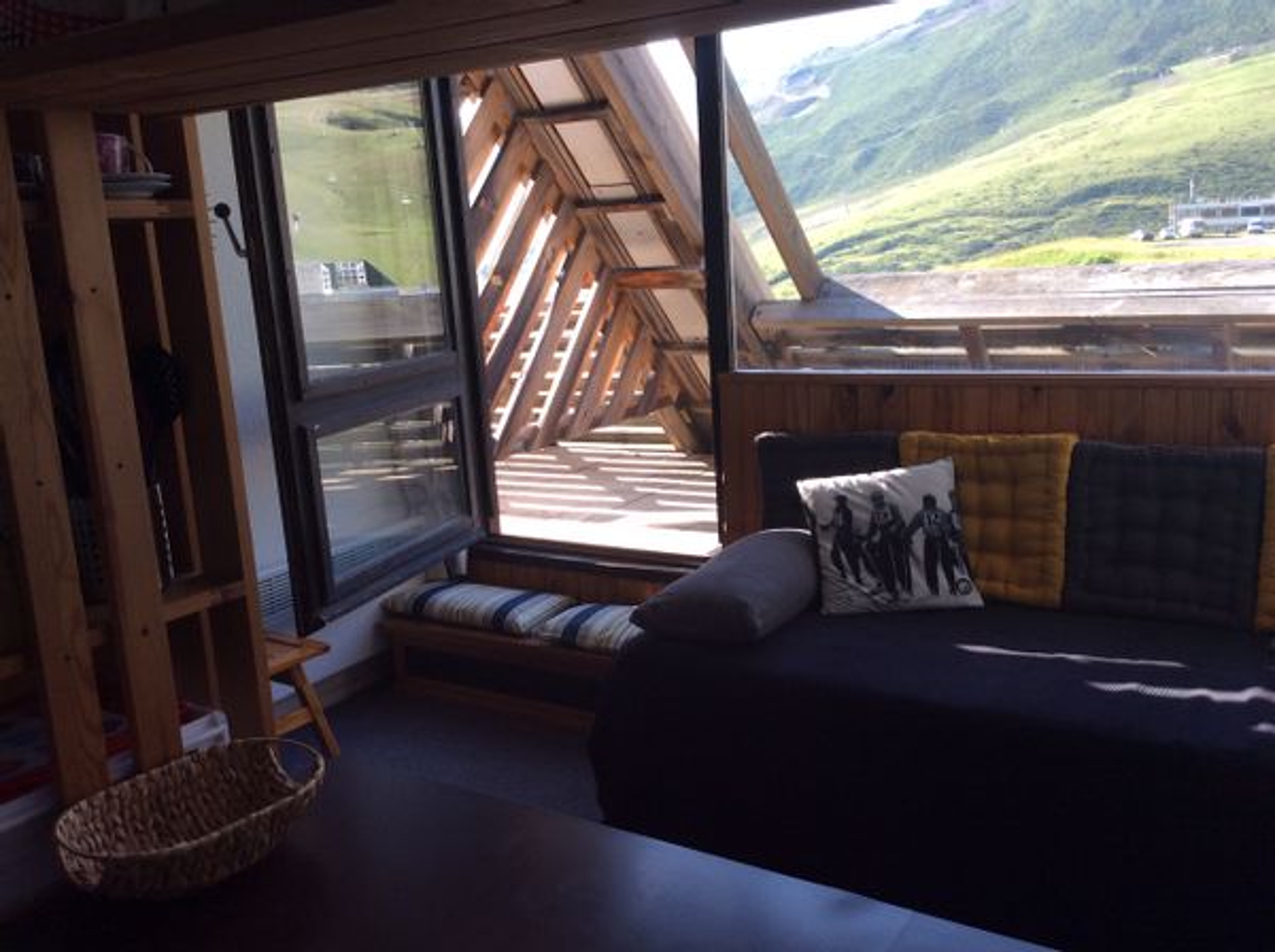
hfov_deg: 56.9
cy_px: 476
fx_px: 1177
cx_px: 638
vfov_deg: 44.0
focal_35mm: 32
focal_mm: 3.3
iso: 32
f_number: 2.4
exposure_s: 1/118
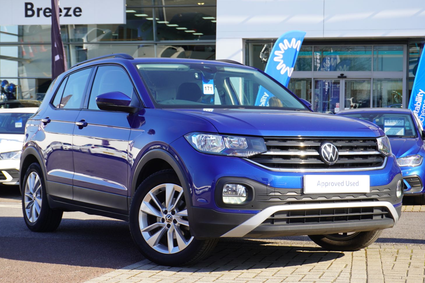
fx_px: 832
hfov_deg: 28.6
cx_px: 205
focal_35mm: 71
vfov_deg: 19.3
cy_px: 136
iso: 100
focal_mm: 43
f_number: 5.6
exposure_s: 1/80
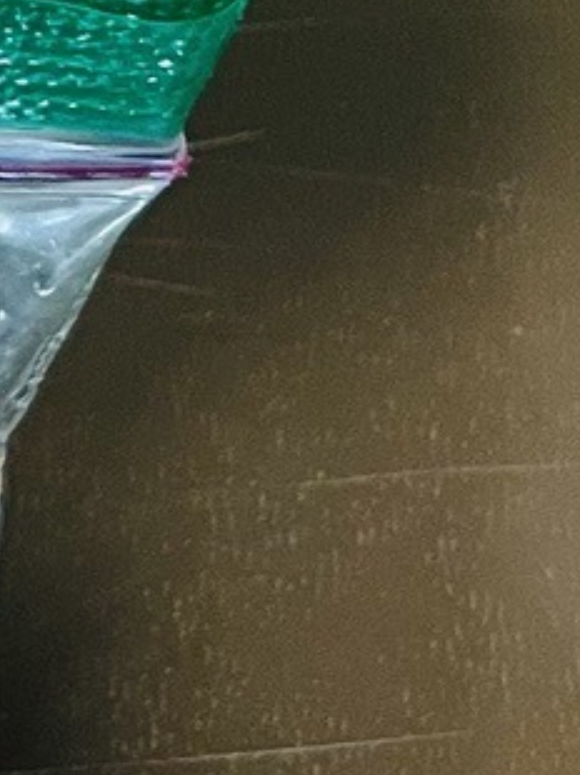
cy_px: -215
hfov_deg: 7.8
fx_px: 3758
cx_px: -1108
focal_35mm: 168
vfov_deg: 11.5
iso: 100
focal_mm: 5.7
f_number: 1.5
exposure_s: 1/60
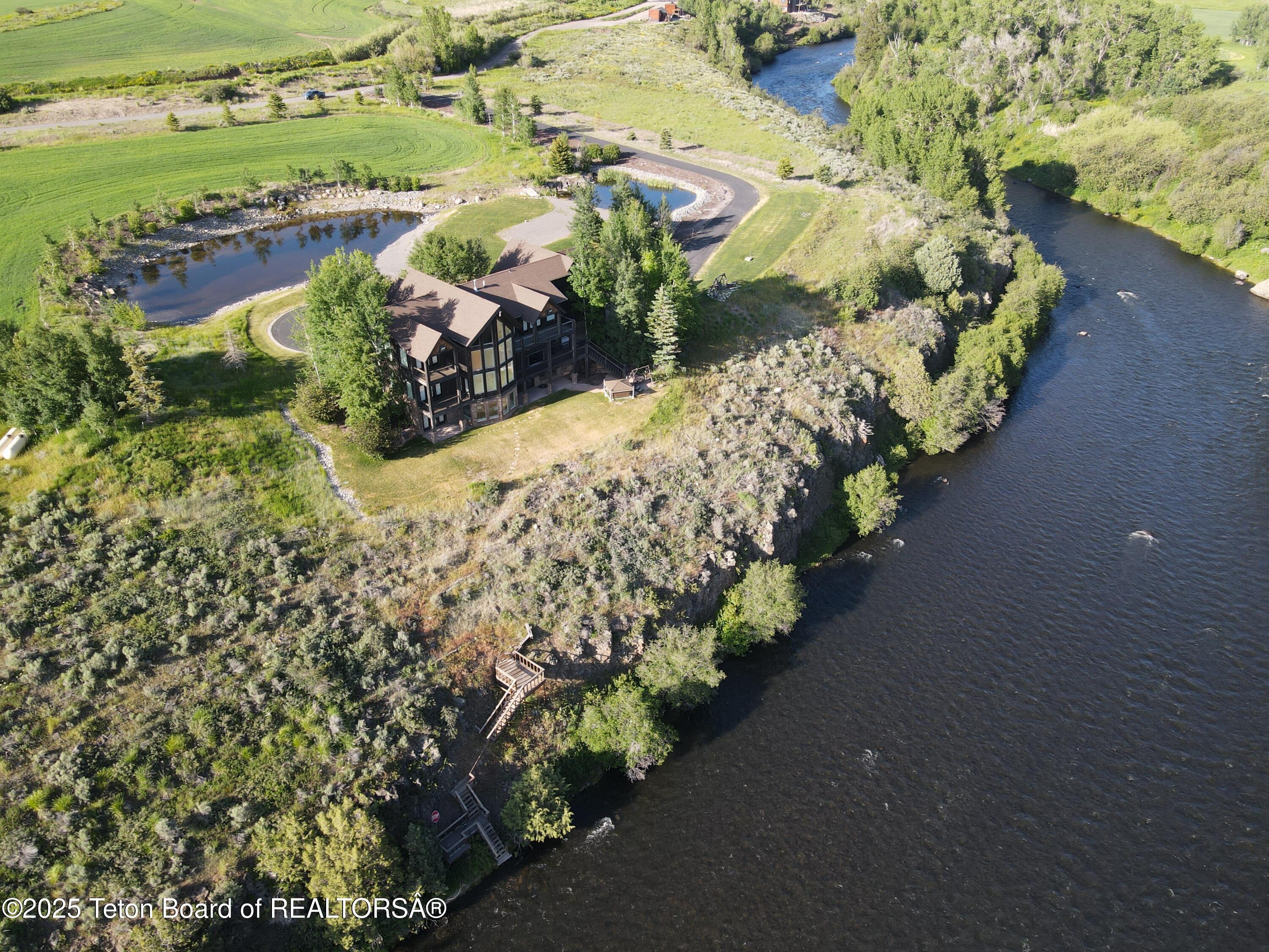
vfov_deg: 56.8
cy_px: 476
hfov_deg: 71.6
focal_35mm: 24
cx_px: 634
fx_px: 880
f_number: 2.8
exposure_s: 1/180
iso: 100
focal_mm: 4.5
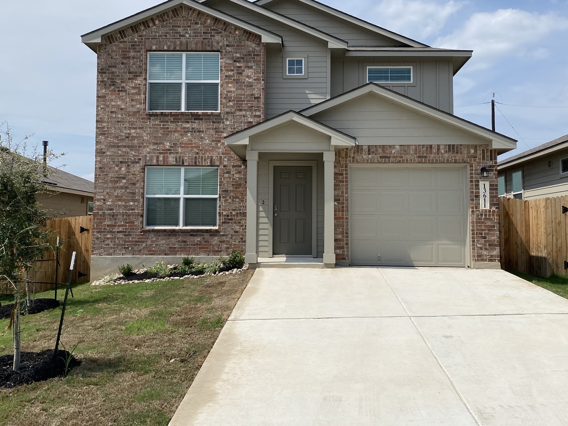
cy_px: 192
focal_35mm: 33
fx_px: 541
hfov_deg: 55.3
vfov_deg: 42.9
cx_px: 300
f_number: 1.8
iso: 32
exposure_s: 1/6061
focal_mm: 4.25
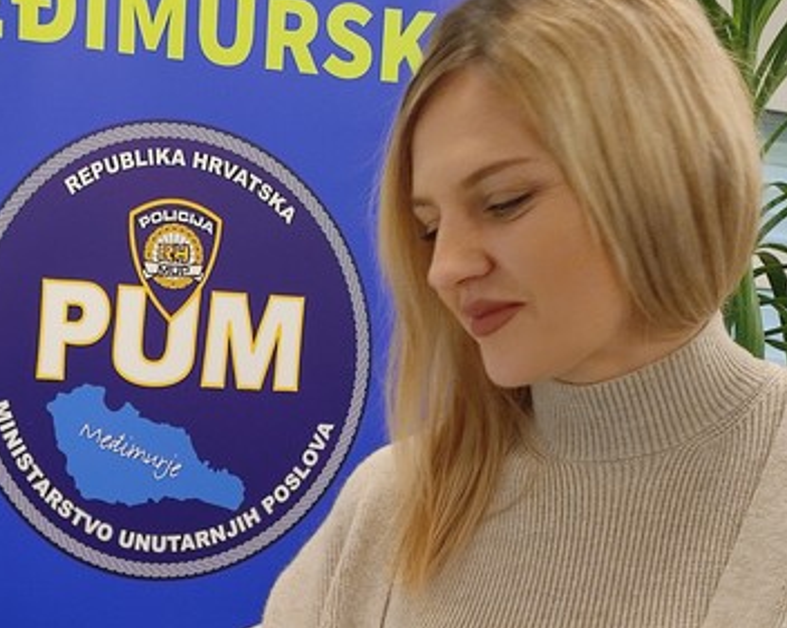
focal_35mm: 71
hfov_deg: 25.8
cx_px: 54
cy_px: 702
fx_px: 1652
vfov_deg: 20.5
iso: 411
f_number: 1.79
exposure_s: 1/50
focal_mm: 4.7
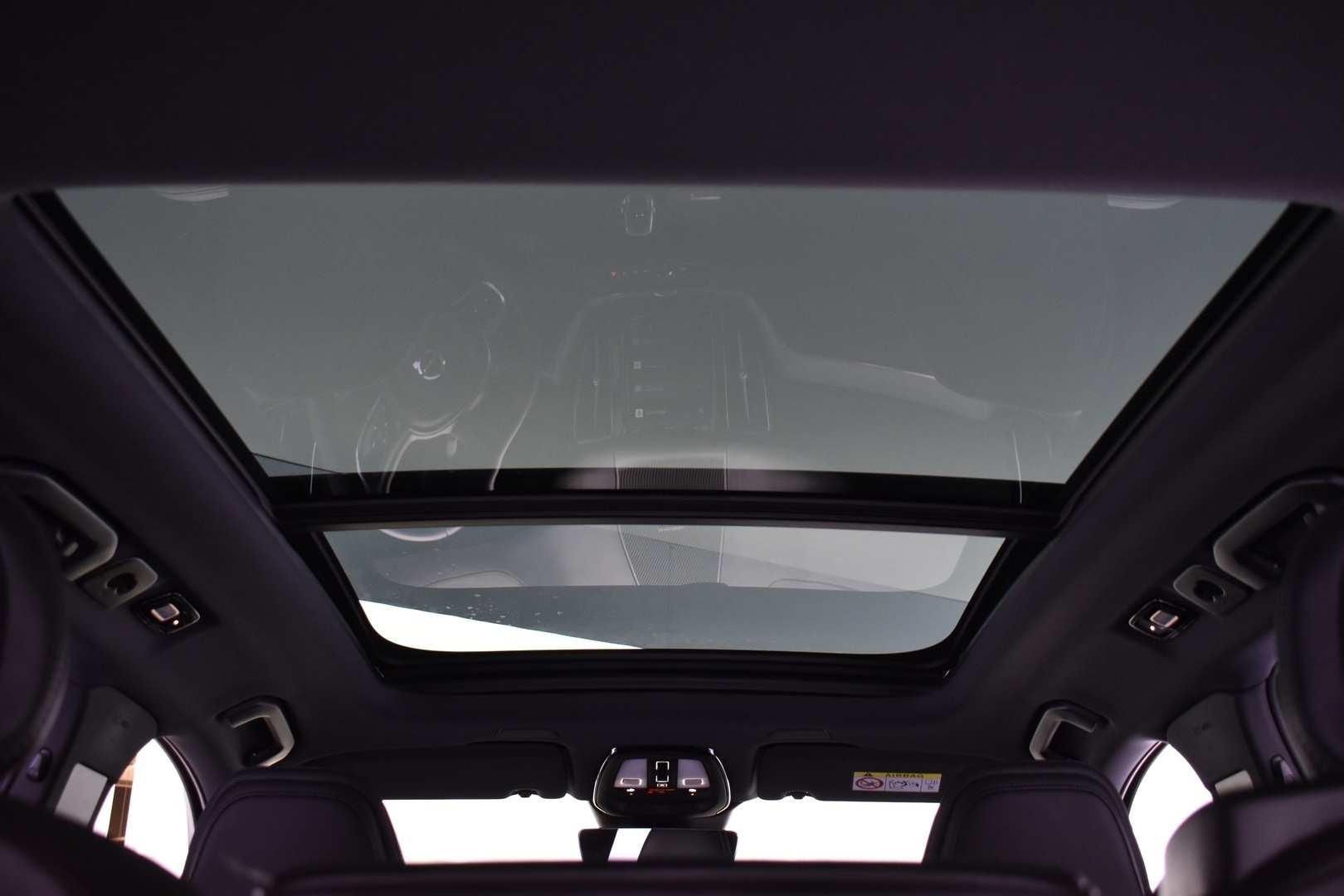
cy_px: 448
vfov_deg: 36.9
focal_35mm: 36
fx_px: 1344
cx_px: 672
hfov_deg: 53.1
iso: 1250
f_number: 5
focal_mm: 24
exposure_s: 1/13
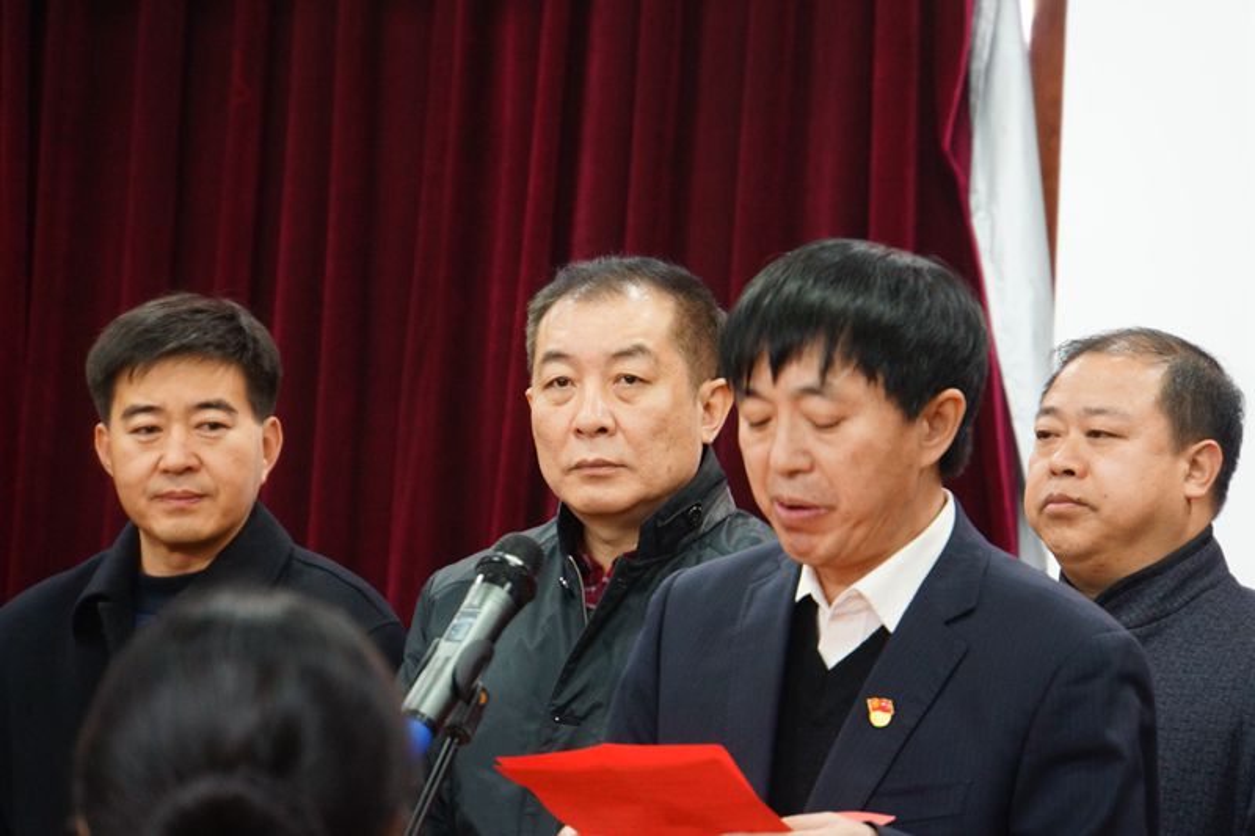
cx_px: 628
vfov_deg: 5.7
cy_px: 418
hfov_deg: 8.6
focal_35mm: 240
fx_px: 8364
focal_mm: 160
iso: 1600
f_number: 6.3
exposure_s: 1/60
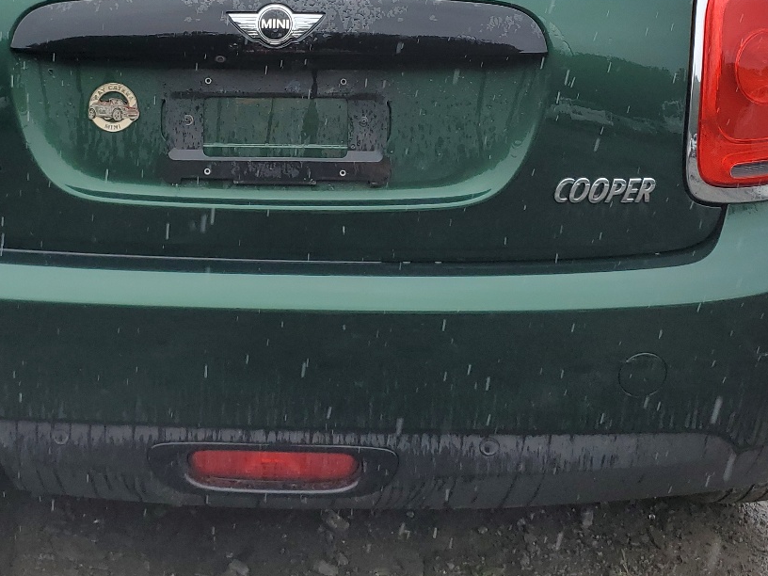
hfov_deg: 37.0
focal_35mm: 51
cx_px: 239
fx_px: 1131
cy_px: 99
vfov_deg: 27.9
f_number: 1.5
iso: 50
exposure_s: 1/625
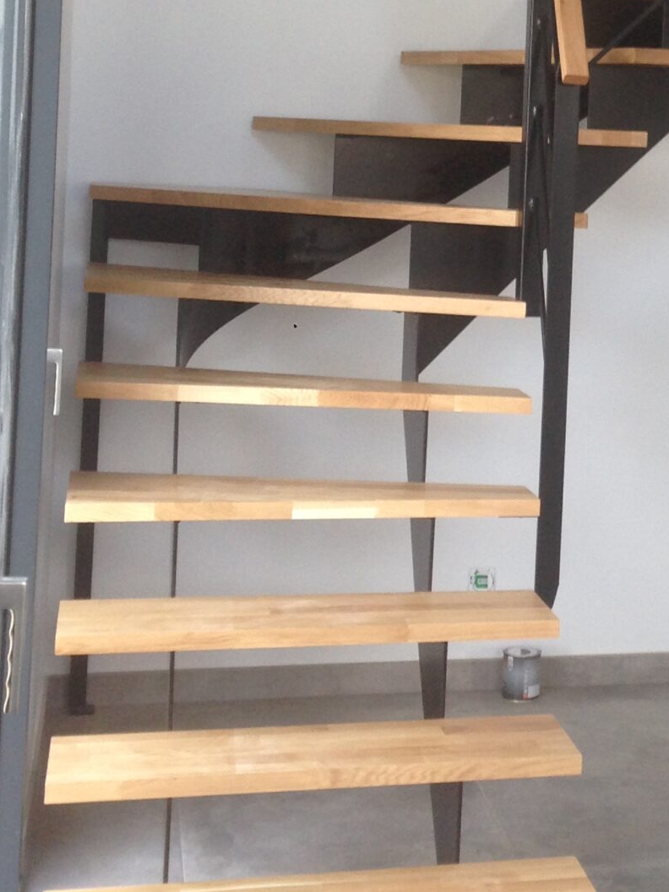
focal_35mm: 80
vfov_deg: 24.1
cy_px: 187
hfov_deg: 17.9
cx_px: 695
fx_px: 2061
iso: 64
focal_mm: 4.12
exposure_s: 1/20
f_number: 2.4
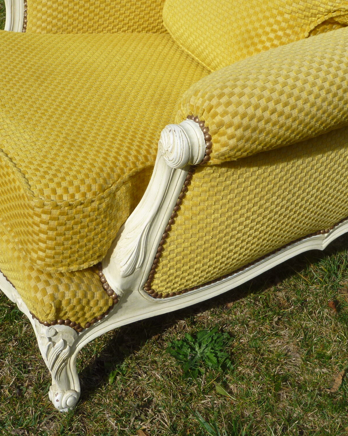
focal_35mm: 57
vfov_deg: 33.0
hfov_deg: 26.5
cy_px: 215
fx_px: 734
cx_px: 233
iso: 80
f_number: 4.5
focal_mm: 7.7
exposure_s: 1/400
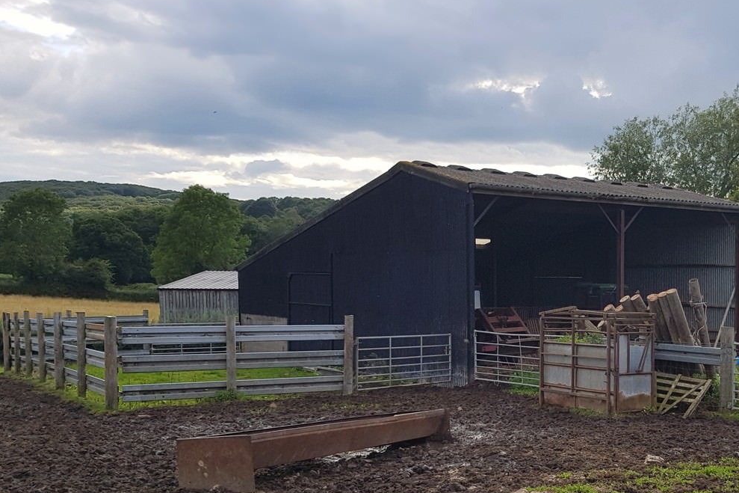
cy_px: 212
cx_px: 382
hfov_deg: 65.5
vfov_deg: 46.3
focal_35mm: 28
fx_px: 575
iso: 40
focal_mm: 4.2
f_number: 1.7
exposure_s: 1/1628
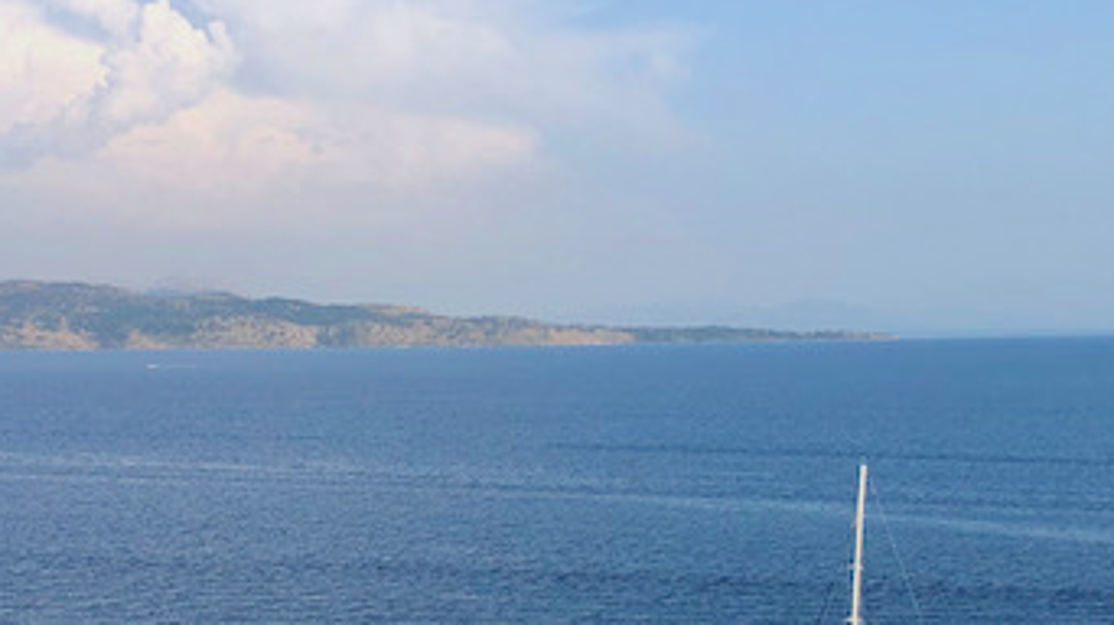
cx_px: 583
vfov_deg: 17.9
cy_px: 464
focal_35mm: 67
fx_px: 1978
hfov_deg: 31.4
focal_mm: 4
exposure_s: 1/1845
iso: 20
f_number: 1.8
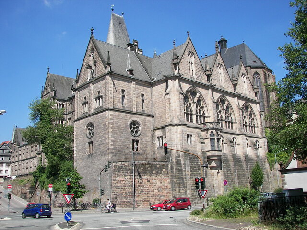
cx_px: 154
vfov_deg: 39.7
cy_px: 115
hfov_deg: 51.4
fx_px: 319
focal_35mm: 36
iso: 50
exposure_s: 1/640
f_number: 2.8
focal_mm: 6
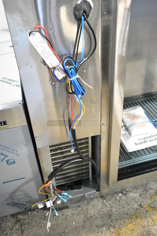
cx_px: 78
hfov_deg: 37.9
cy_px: 112
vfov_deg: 54.4
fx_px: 229
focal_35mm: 35
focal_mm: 22
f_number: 3.8
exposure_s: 1/200
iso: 6400
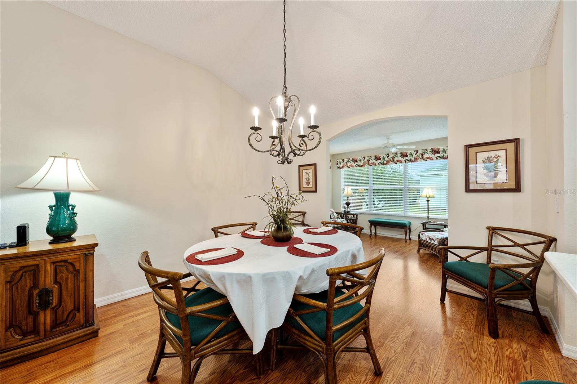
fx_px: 208
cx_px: 288
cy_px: 192
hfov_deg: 108.3
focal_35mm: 13
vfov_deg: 85.4
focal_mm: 13
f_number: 6.3
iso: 250
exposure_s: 1/10
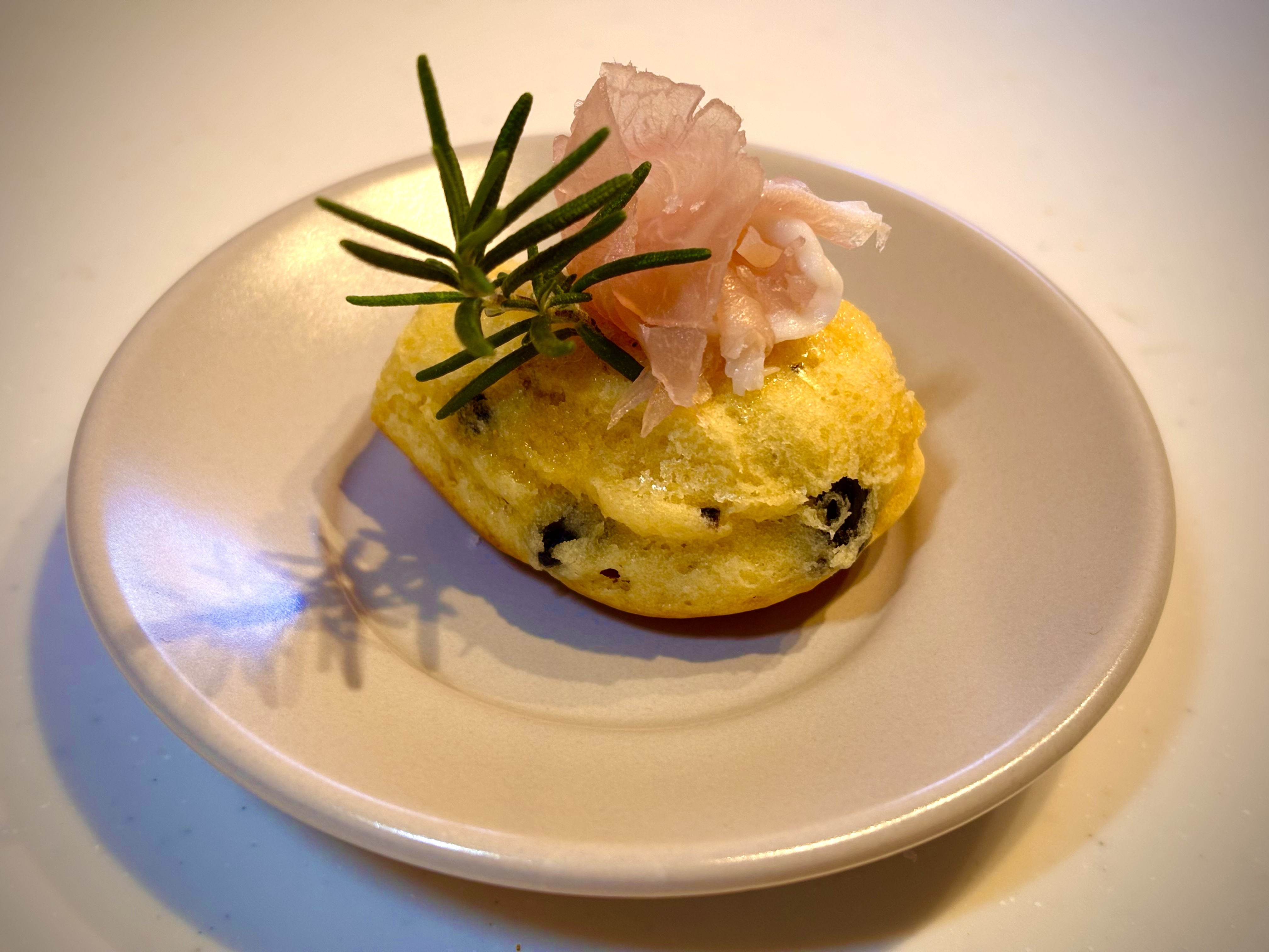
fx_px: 1906
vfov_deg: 28.0
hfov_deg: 36.8
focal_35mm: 52
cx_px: 634
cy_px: 476
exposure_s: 1/60
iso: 64
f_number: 1.6
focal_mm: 5.96
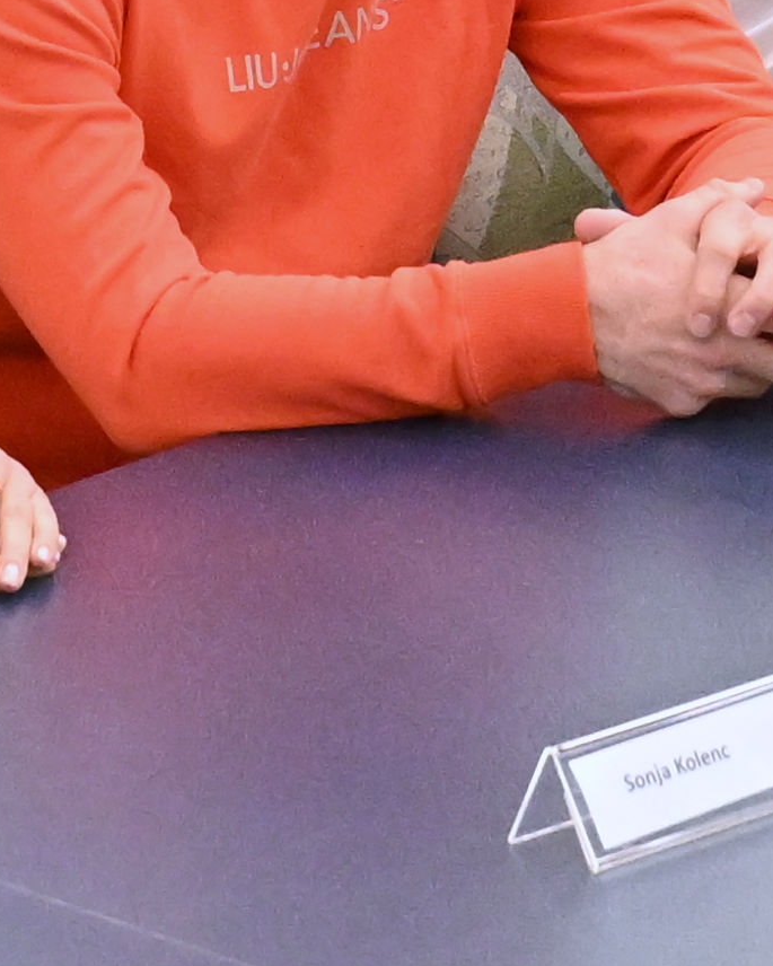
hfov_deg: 4.6
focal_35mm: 335
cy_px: -638
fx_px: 9578
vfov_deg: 5.7
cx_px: 49
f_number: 4
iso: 3200
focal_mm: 37
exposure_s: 1/320
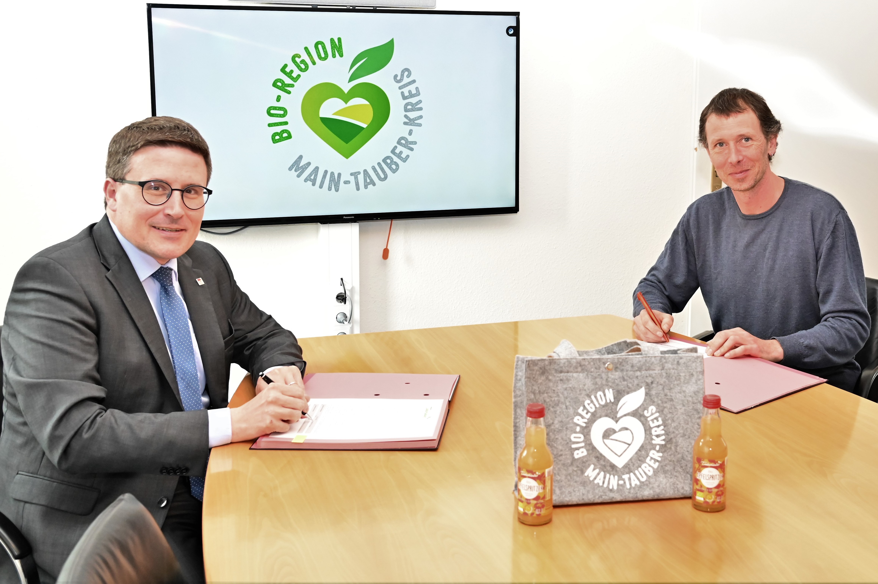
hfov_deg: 50.7
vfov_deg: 35.0
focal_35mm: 38
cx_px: 439
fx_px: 926
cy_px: 292
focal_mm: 38
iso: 4000
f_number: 6.3
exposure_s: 1/200
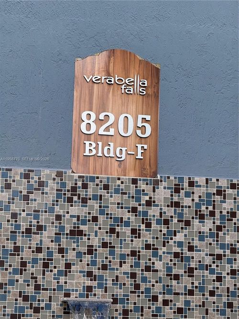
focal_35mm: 120
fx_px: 1105
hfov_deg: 12.3
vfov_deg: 16.4
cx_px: 120
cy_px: 160
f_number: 2.8
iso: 50
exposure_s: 1/197
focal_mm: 15.66
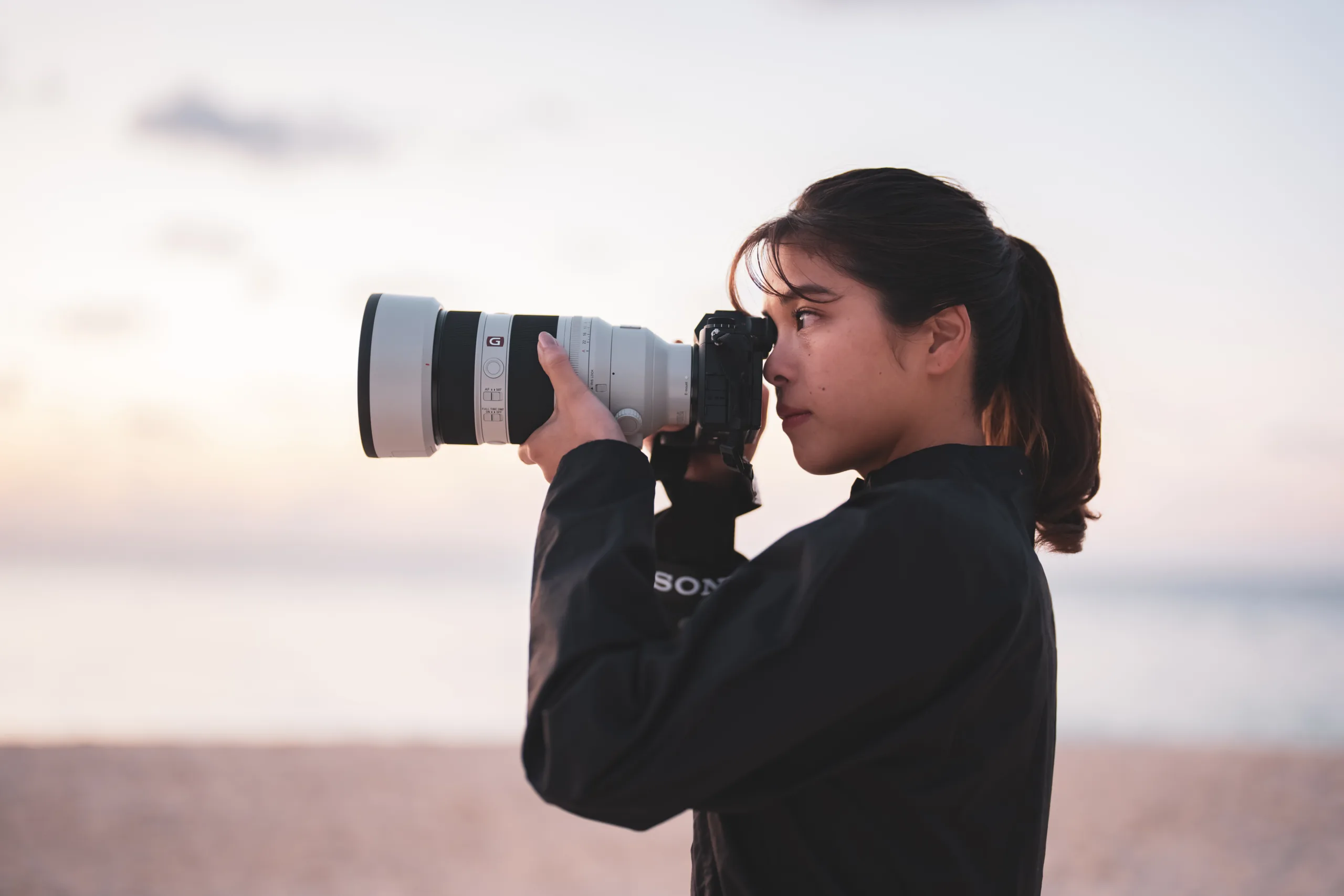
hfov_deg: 39.6
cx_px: 672
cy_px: 448
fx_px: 1867
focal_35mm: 50
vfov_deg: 27.0
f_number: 1.2
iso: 640
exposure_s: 1/250
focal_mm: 50
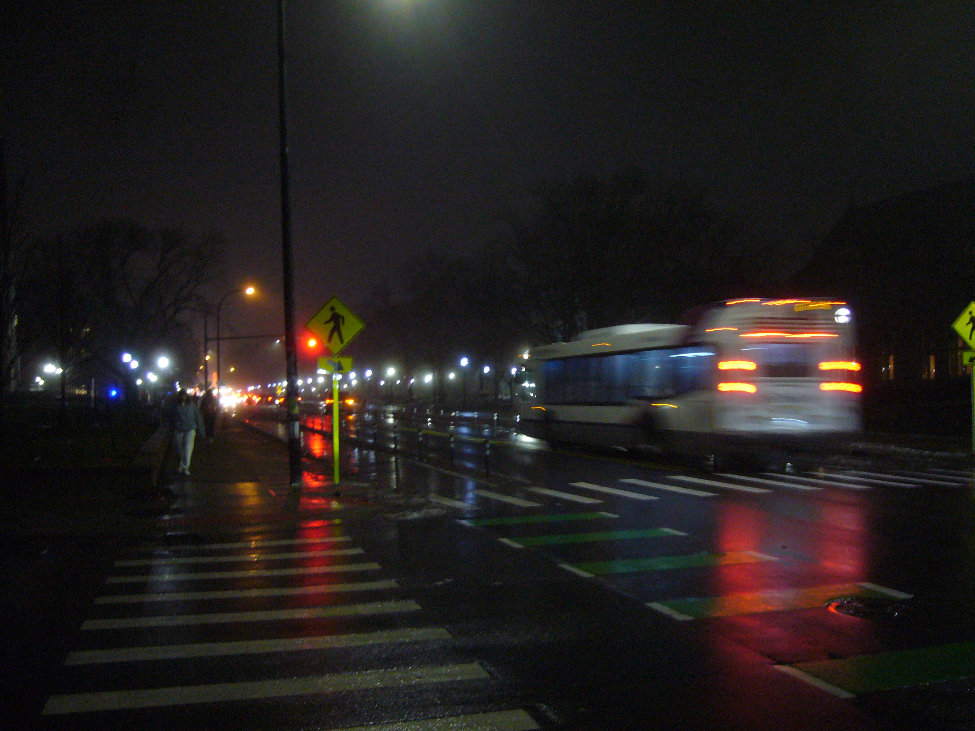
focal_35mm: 35
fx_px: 986
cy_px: 366
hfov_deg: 52.6
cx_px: 488
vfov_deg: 40.7
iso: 200
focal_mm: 5.8
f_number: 2.8
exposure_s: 1/8
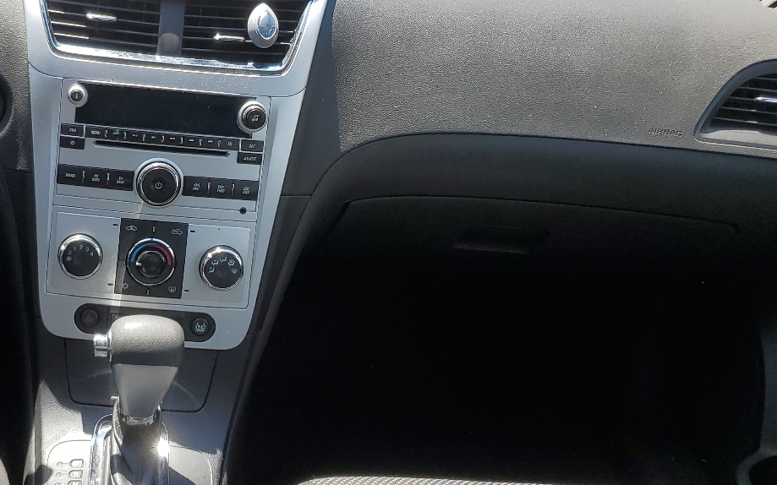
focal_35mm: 48
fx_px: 1016
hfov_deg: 39.9
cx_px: 140
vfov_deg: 26.9
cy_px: 253
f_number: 1.5
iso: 50
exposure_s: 1/667
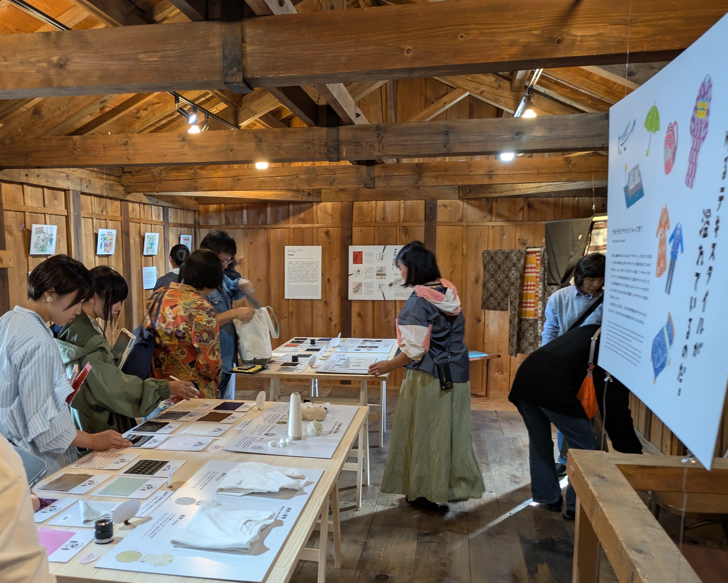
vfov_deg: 46.9
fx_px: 668
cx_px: 291
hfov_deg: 56.7
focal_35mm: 31
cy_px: 345
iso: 172
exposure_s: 1/33.3
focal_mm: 5.43
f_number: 1.89
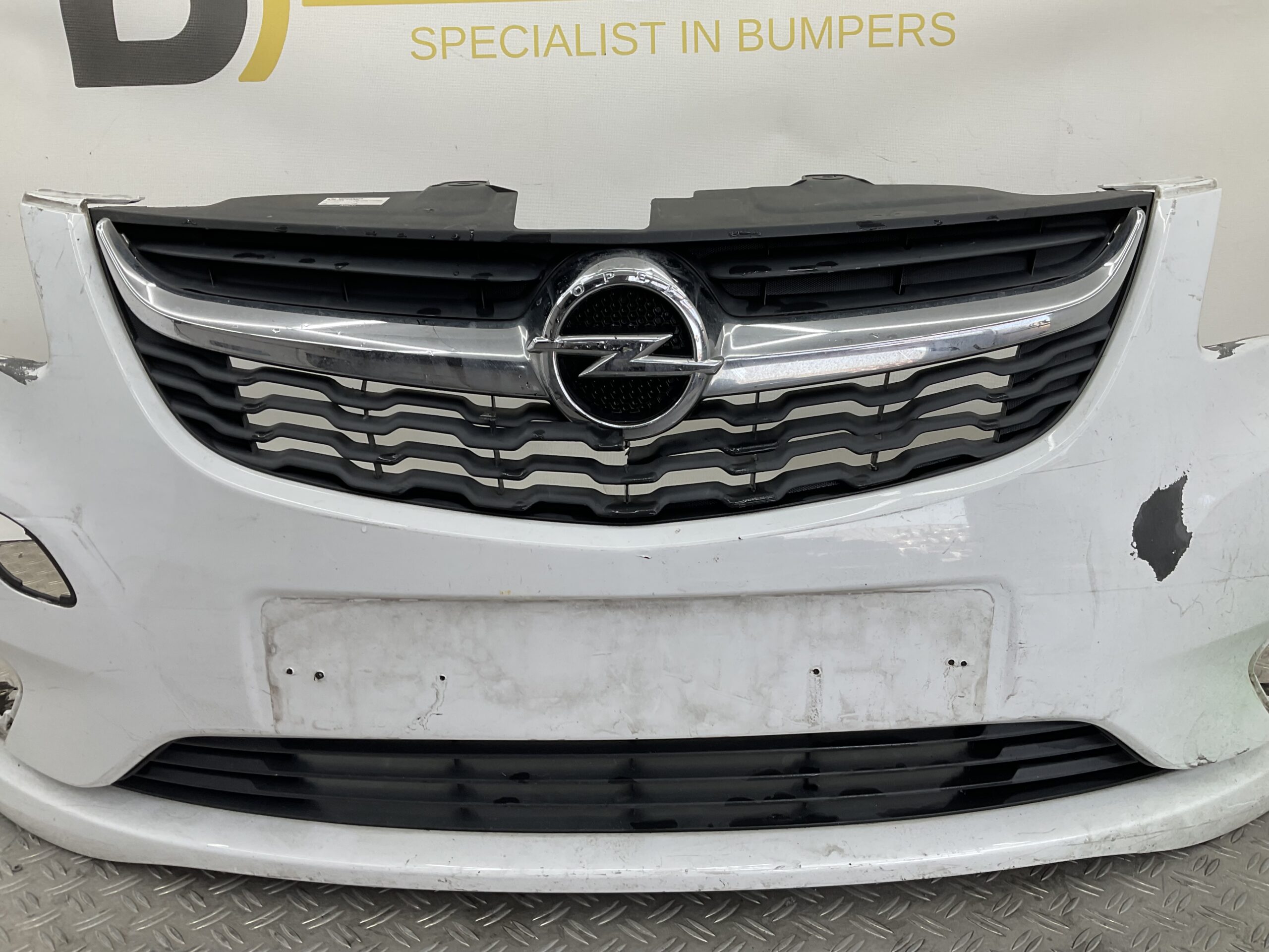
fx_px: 1063
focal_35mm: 29
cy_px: 476
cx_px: 634
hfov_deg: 61.7
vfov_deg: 48.2
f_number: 1.8
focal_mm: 3
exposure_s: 1/120
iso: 20
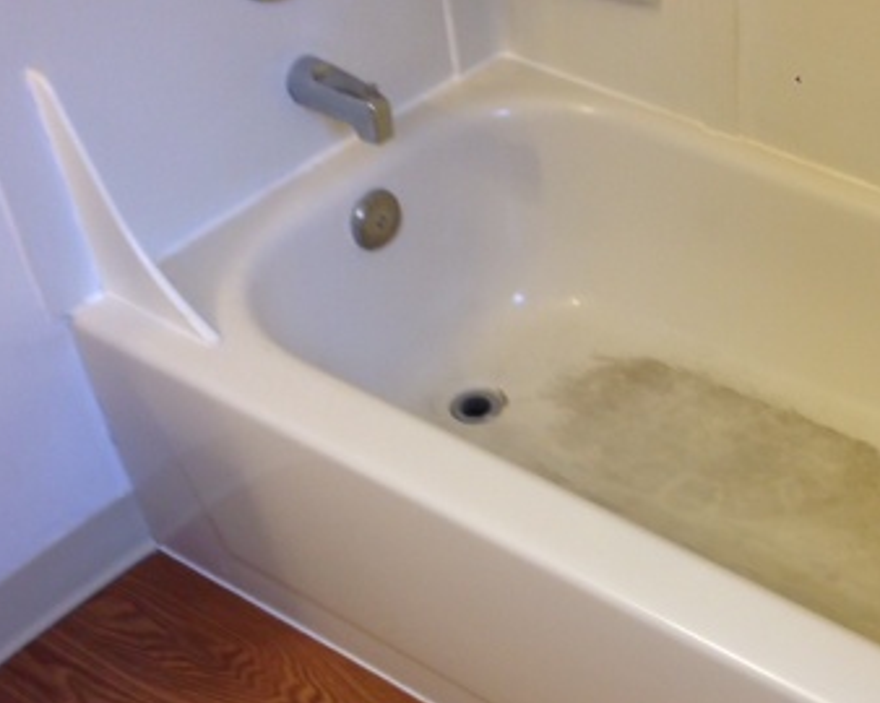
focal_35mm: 61
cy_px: 456
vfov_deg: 24.9
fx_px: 1588
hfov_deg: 29.9
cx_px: 760
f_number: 2.4
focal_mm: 4.12
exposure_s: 1/20
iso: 80
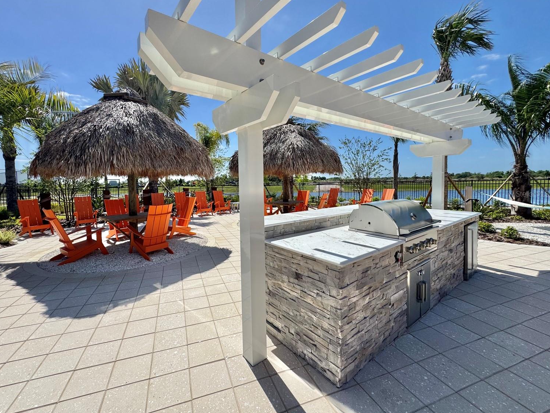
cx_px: 256
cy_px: 194
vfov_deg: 81.7
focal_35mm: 15
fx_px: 238
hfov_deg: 98.0
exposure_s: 1/3390
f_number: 2.2
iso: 50
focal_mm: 2.22
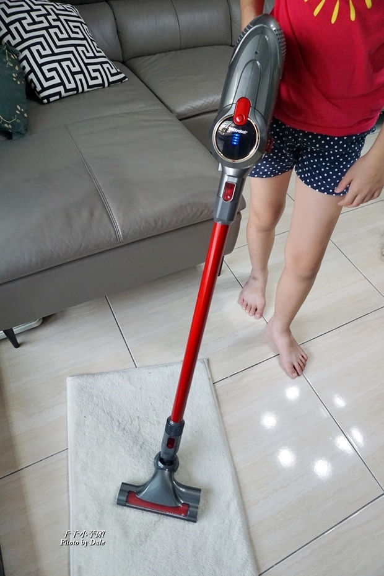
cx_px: 192
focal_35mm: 24
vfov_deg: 73.7
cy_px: 288
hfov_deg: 53.1
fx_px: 384
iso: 1250
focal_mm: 16
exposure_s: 1/160
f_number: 4
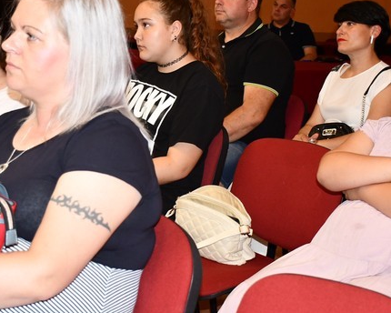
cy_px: 140
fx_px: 879
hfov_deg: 25.0
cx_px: 136
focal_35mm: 76
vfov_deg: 20.2
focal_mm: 23
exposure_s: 1/60
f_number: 3.8
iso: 800
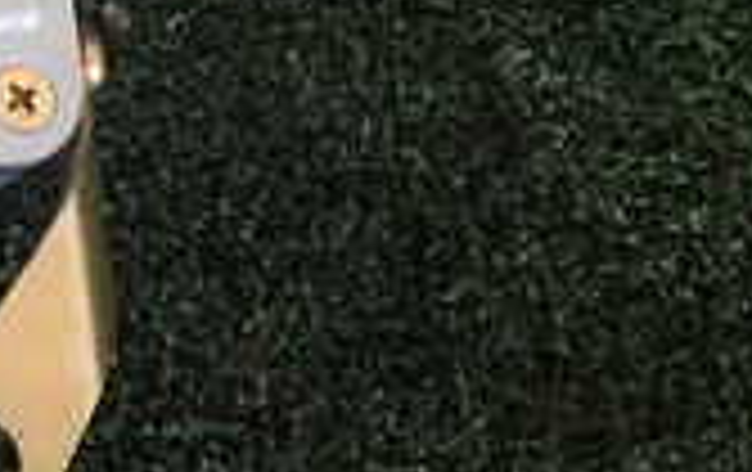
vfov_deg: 10.7
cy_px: -418
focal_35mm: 114
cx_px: -572
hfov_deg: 15.8
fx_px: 2340
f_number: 2.3
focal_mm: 5.4
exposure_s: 1/50
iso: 200
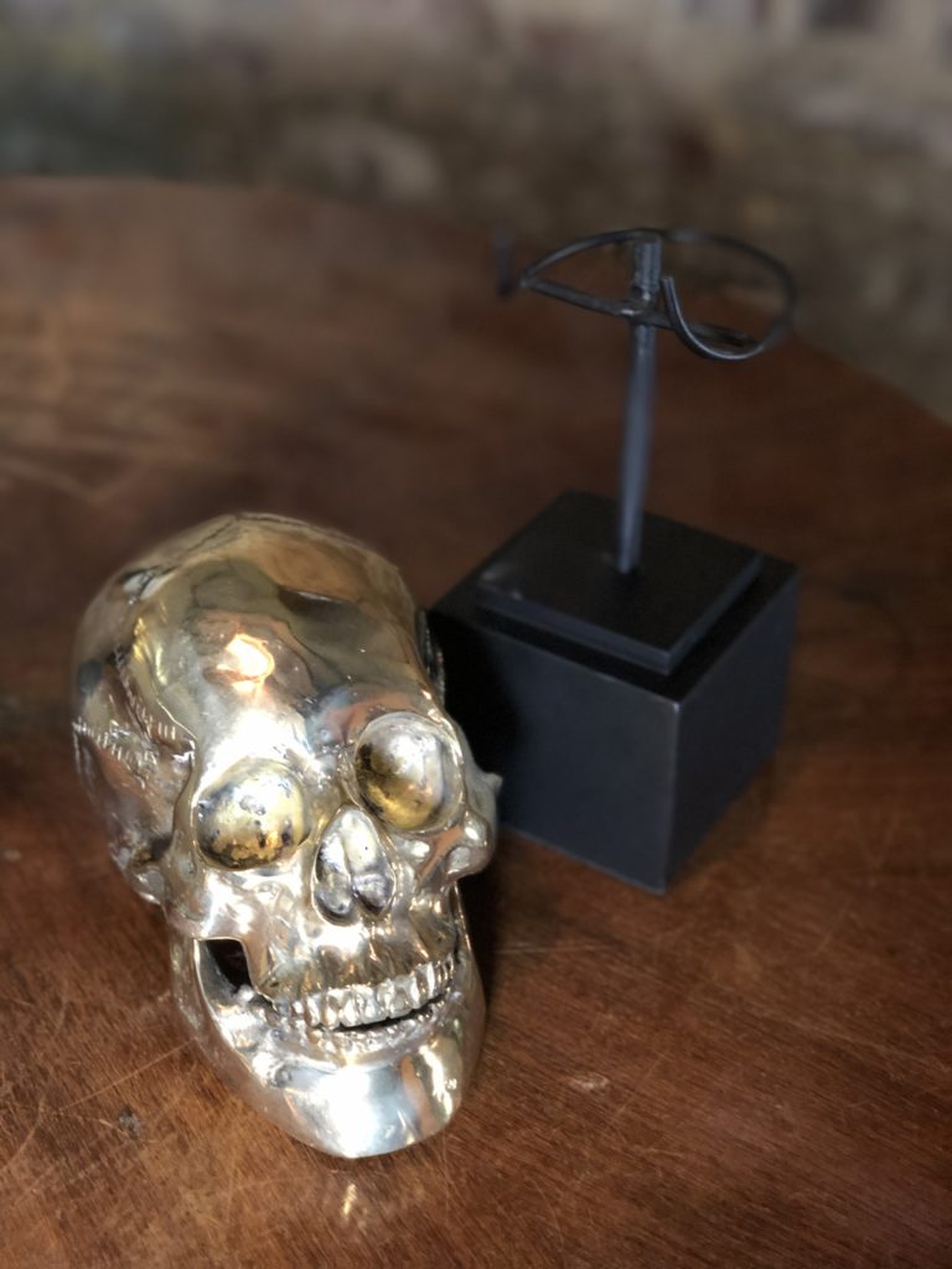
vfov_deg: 36.8
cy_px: 634
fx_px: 1907
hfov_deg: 28.0
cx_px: 476
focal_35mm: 52
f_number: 2.4
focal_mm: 6
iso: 200
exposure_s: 1/8
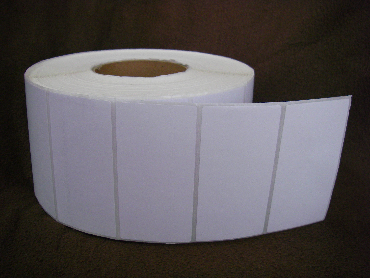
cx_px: 185
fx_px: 406
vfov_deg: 37.7
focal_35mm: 38
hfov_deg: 49.0
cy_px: 139
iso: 160
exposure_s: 1/50
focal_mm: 6.3
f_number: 3.3
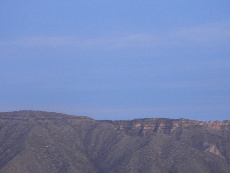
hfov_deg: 9.9
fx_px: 1329
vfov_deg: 7.4
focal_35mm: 200
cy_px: 86
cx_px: 115
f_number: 5.3
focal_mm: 35.8
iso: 800
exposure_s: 1/5
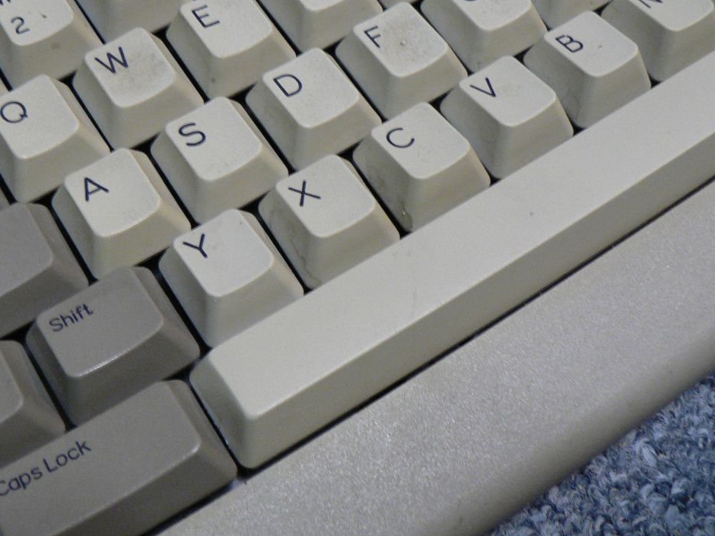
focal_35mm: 49
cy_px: 181
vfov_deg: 29.5
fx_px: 1012
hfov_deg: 38.6
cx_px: 251
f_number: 2.8
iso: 200
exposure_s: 1/10
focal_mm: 6
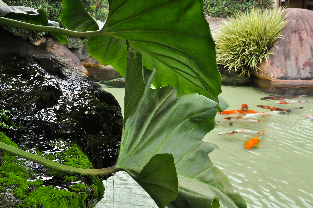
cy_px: 123
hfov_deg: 36.9
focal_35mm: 54
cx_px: 175
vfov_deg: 25.0
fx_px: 469
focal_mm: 30
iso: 640
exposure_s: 1/60
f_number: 10
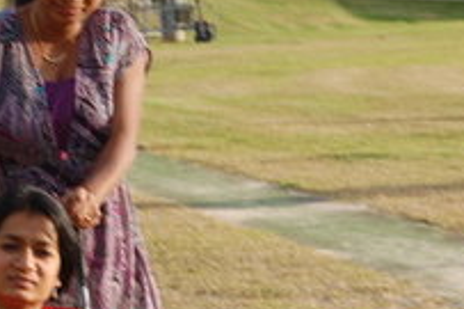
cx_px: 133
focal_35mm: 199
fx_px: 2563
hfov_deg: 10.3
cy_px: 227
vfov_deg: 6.9
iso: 200
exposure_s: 1/250
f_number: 8
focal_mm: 42
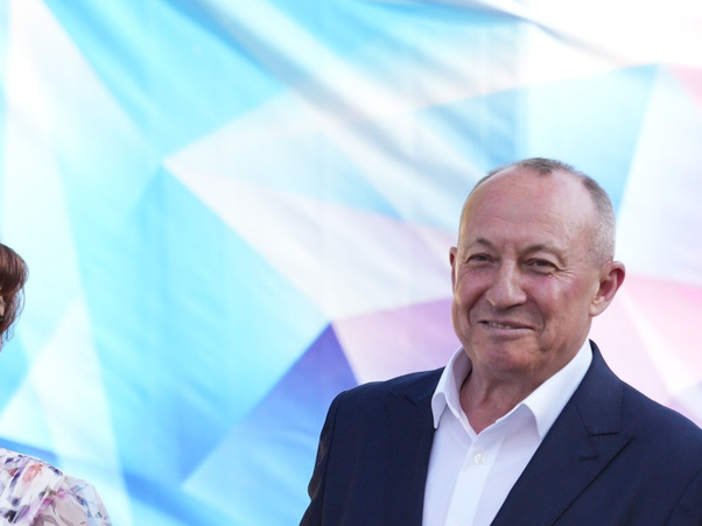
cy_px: 801
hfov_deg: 7.2
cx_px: 655
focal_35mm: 274
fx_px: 5563
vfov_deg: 5.4
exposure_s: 1/250
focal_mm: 67.1
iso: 160
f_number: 2.8
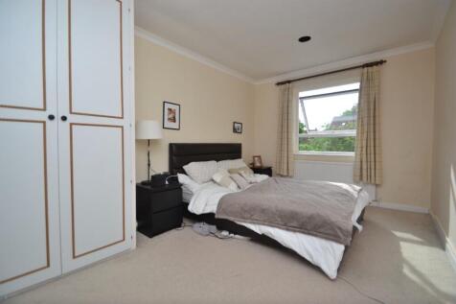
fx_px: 190
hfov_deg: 100.4
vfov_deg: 77.3
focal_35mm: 15
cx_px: 228
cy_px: 152
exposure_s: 1/250
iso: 100
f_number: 3.5
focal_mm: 10
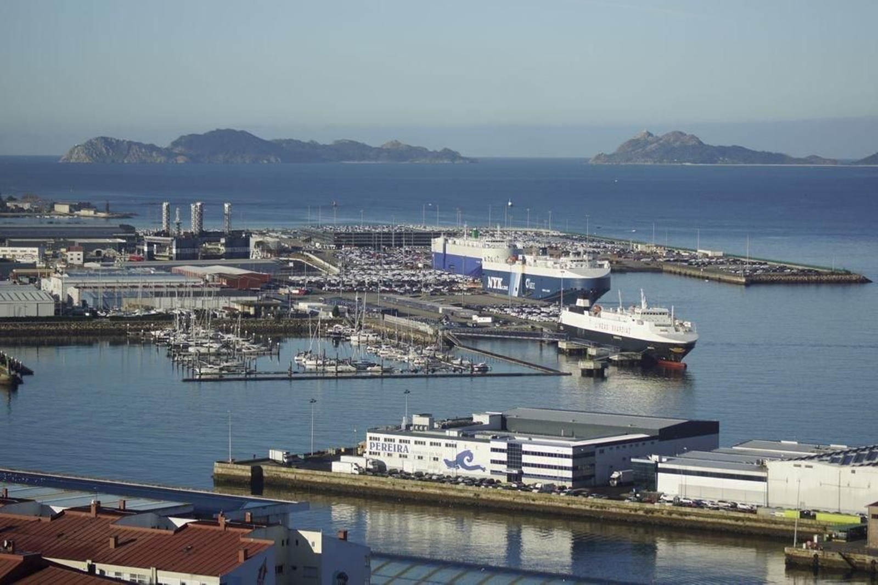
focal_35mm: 112
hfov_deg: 18.2
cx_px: 439
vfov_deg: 12.2
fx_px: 2744
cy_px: 292
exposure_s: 1/800
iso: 100
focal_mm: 75
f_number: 4.5
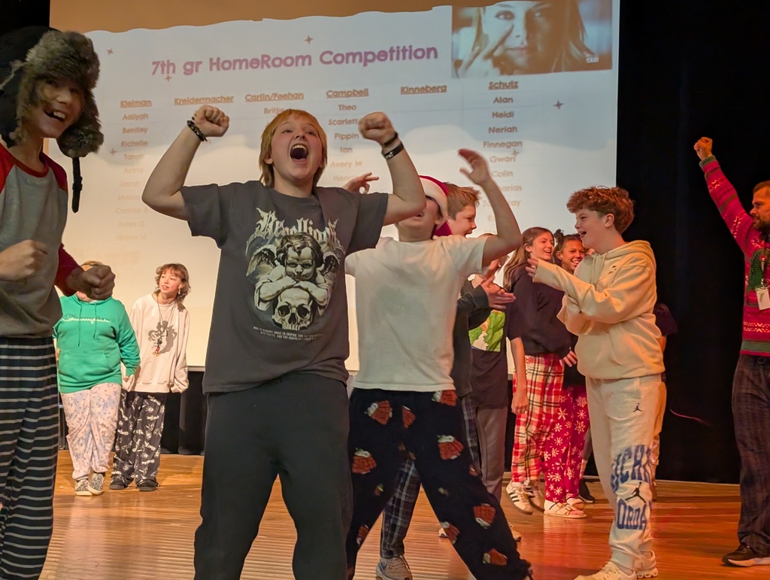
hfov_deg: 38.9
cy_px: 290
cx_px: 385
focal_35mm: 49
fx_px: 1091
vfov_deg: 29.7
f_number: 1.68
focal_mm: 6.9
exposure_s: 1/120
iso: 339
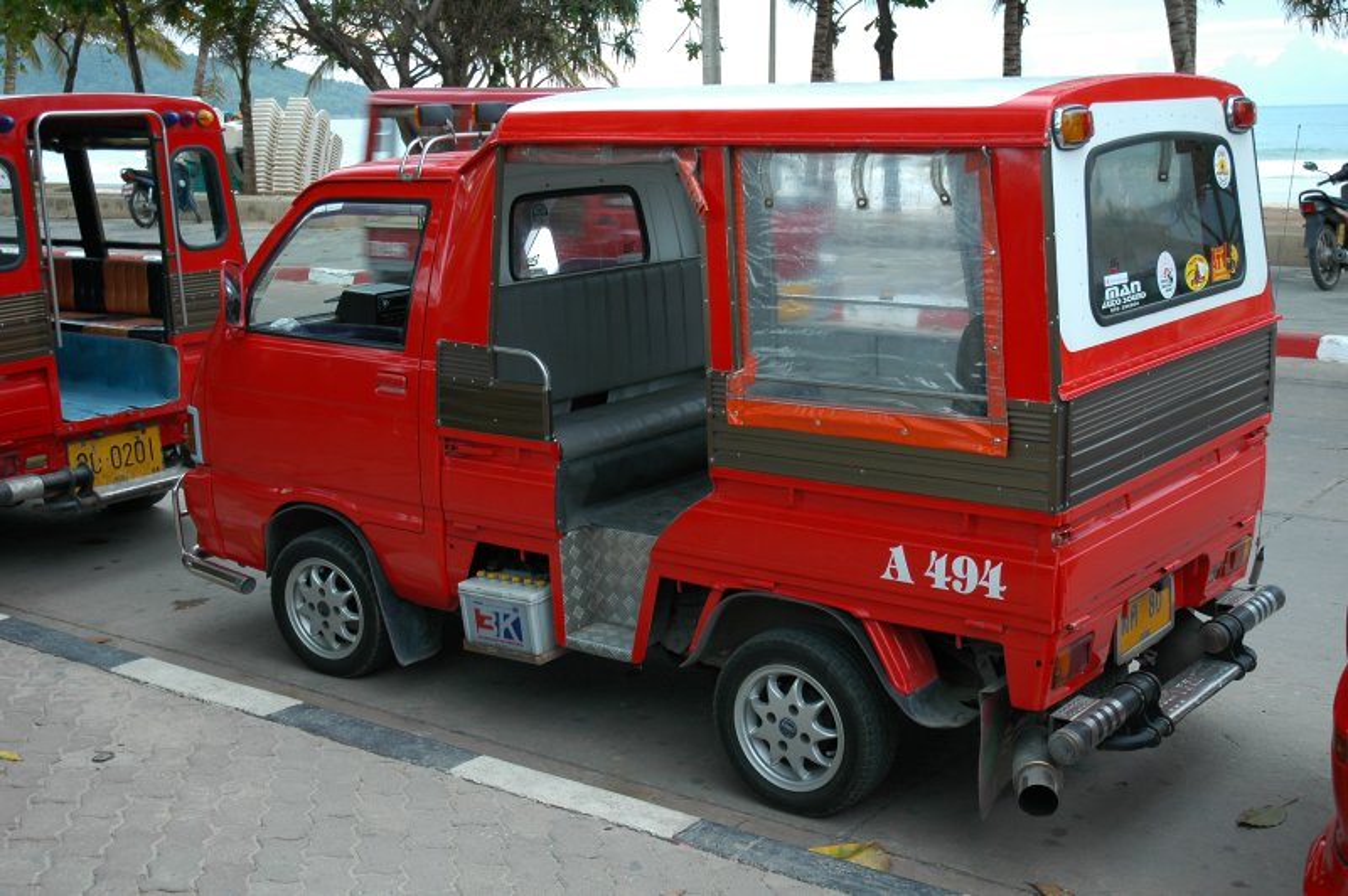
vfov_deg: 30.8
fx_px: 1627
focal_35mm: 44
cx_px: 674
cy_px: 448
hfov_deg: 45.0
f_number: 4
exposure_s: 1/50
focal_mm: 29
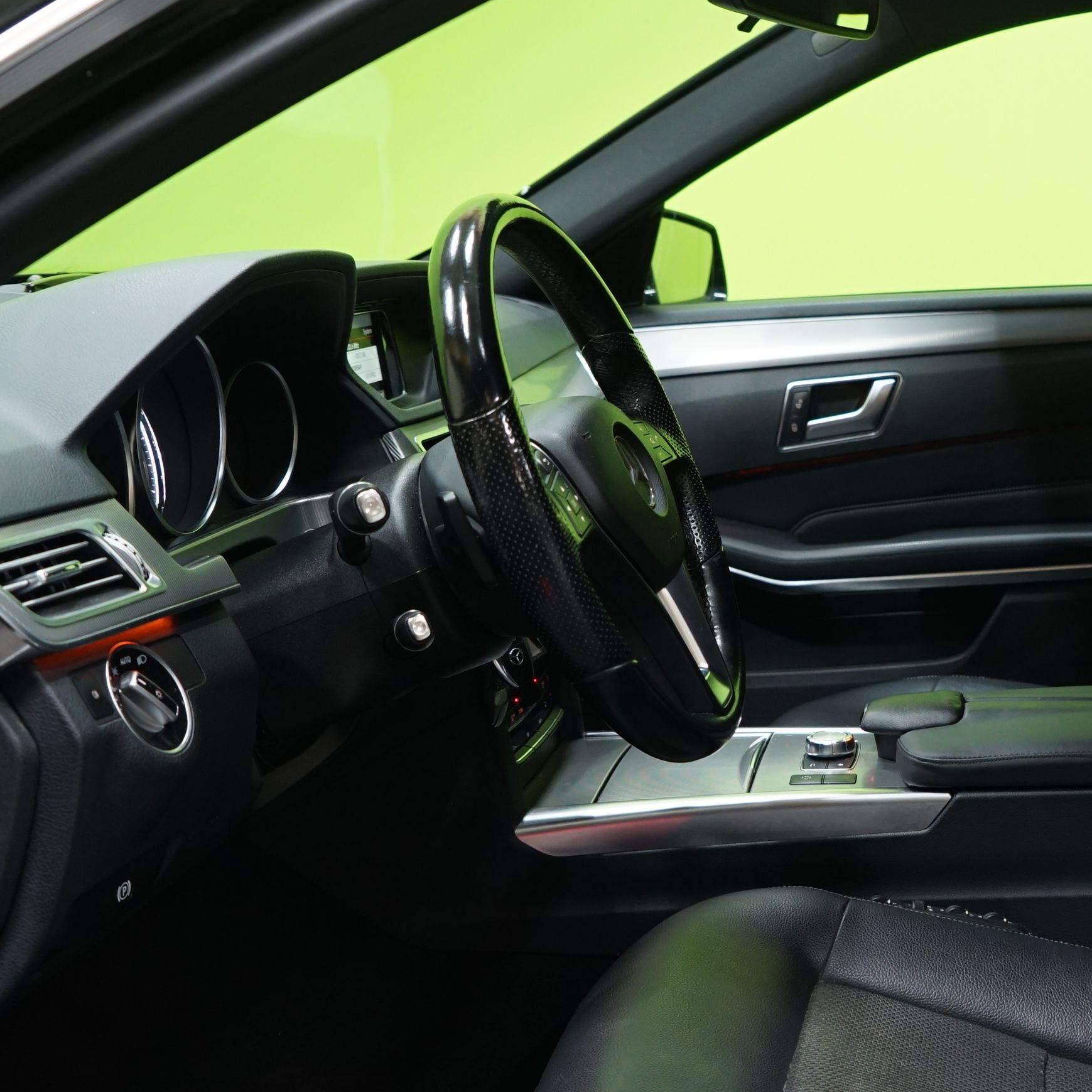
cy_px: 636
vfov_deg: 33.9
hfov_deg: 33.4
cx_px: 813
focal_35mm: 50
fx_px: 1785
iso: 1000
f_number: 4.5
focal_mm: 26
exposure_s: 1/20
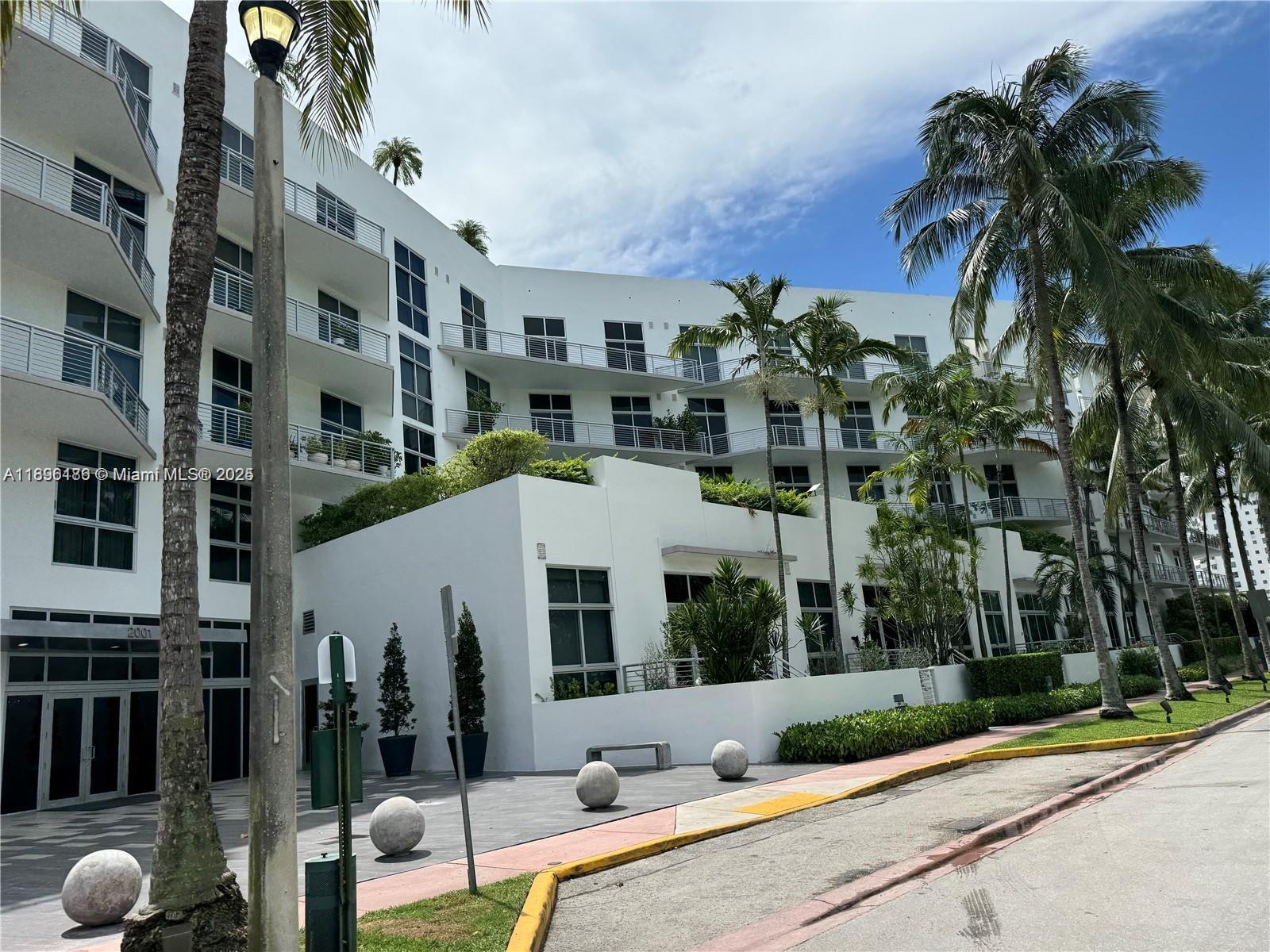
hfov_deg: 71.6
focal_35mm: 24
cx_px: 635
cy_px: 476
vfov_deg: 56.8
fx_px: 881
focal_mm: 6.76
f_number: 1.78
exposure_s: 1/5814
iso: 80
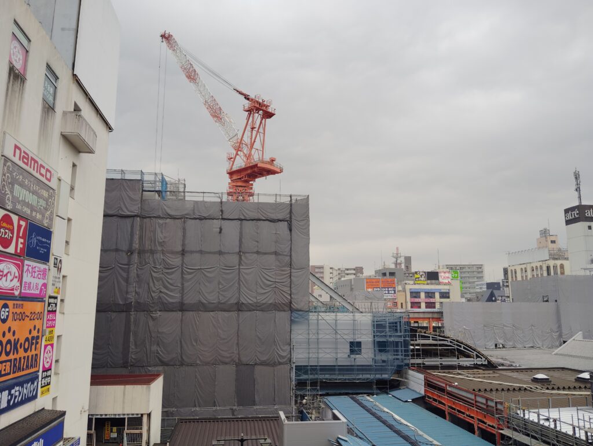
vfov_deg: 49.9
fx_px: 480
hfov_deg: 63.4
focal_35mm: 28
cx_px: 296
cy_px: 223
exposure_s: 1/100
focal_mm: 4.22
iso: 56
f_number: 1.8
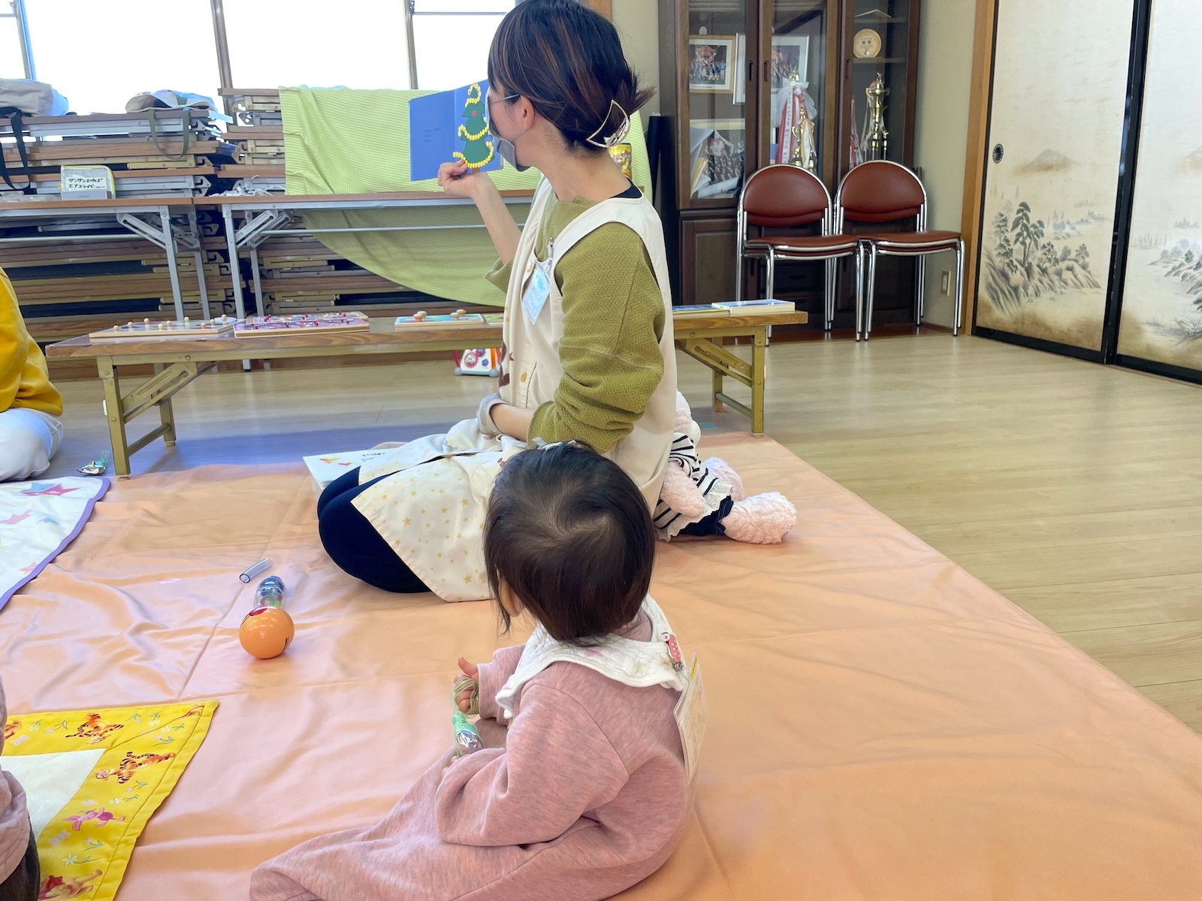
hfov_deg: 67.3
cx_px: 601
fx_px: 903
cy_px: 450
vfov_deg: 53.1
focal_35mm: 26
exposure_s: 1/120
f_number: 1.6
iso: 64
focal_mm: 4.2
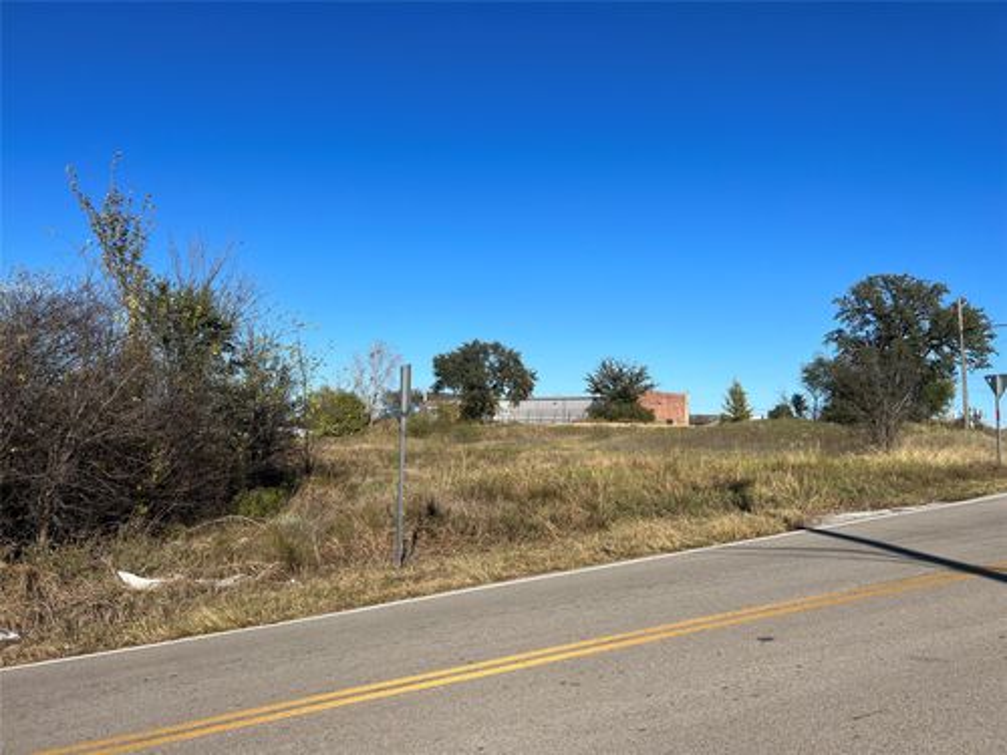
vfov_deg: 53.1
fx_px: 756
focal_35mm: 26
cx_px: 504
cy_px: 378
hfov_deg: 67.3
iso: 50
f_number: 1.5
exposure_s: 1/5882
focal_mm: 5.7
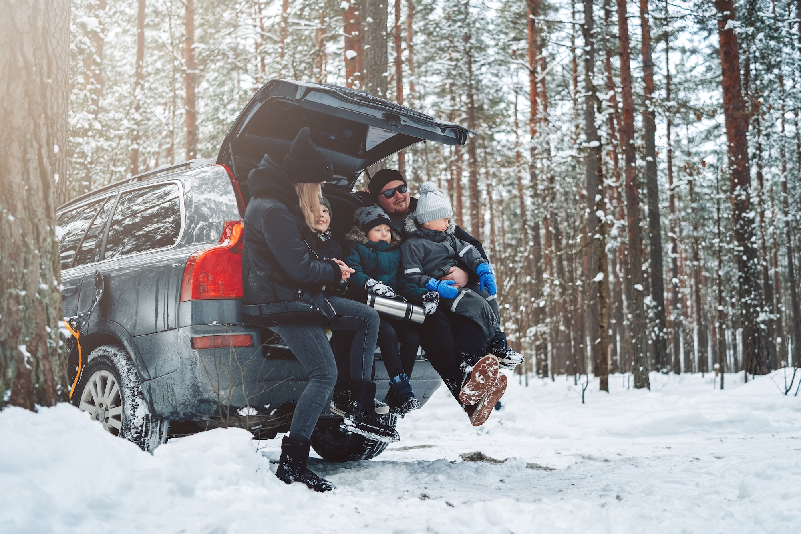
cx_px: 400
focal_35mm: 40
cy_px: 267
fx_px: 890
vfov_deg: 33.4
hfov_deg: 48.5
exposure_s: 1/500
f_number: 2
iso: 160
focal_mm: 40
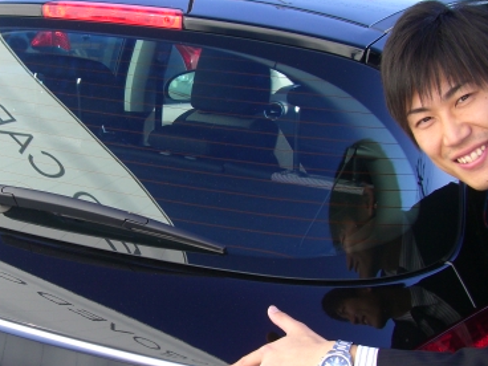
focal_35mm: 66
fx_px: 930
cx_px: 131
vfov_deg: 22.2
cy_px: 214
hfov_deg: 29.0
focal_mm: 7.9
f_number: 5.6
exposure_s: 1/80
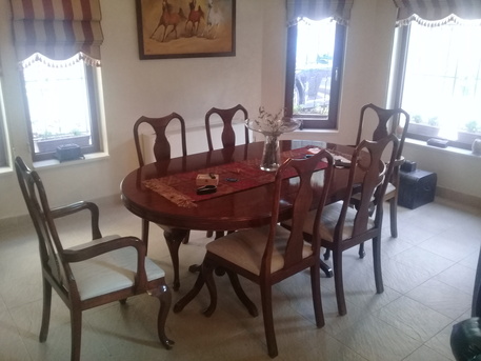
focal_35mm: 31
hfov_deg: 58.3
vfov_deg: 45.5
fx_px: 431
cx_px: 240
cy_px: 180
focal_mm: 3.3
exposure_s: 1/20
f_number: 2.2
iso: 200
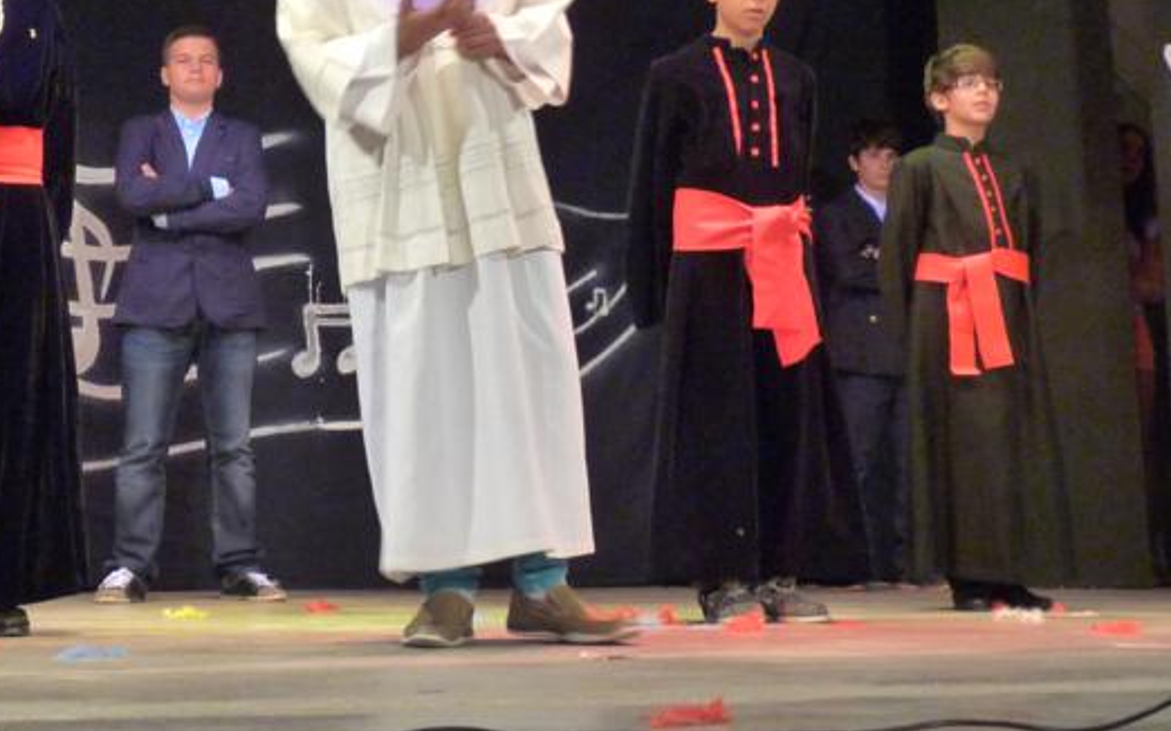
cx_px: 363
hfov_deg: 31.2
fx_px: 2074
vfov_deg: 19.9
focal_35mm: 65
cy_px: 235
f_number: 2.8
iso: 400
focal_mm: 4.9
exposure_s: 1/8
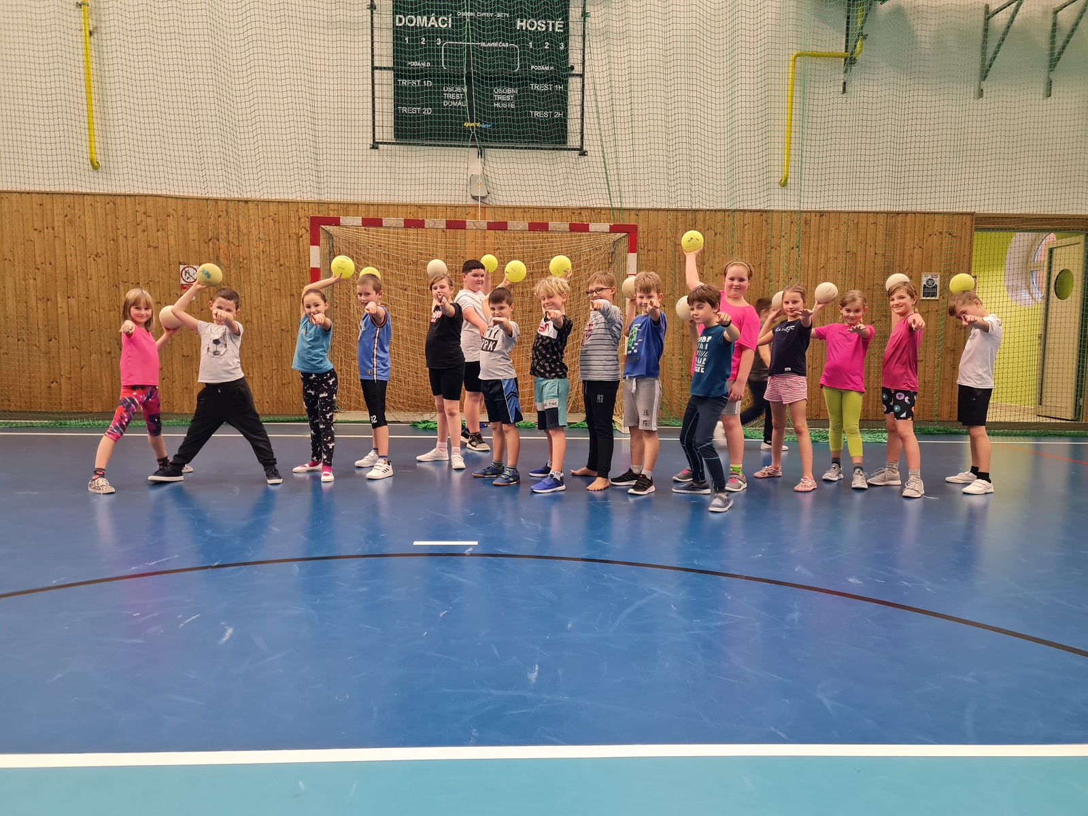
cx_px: 544
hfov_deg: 67.3
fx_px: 817
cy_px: 408
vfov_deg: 53.1
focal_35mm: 26
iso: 200
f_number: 1.8
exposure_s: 1/50
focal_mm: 5.4
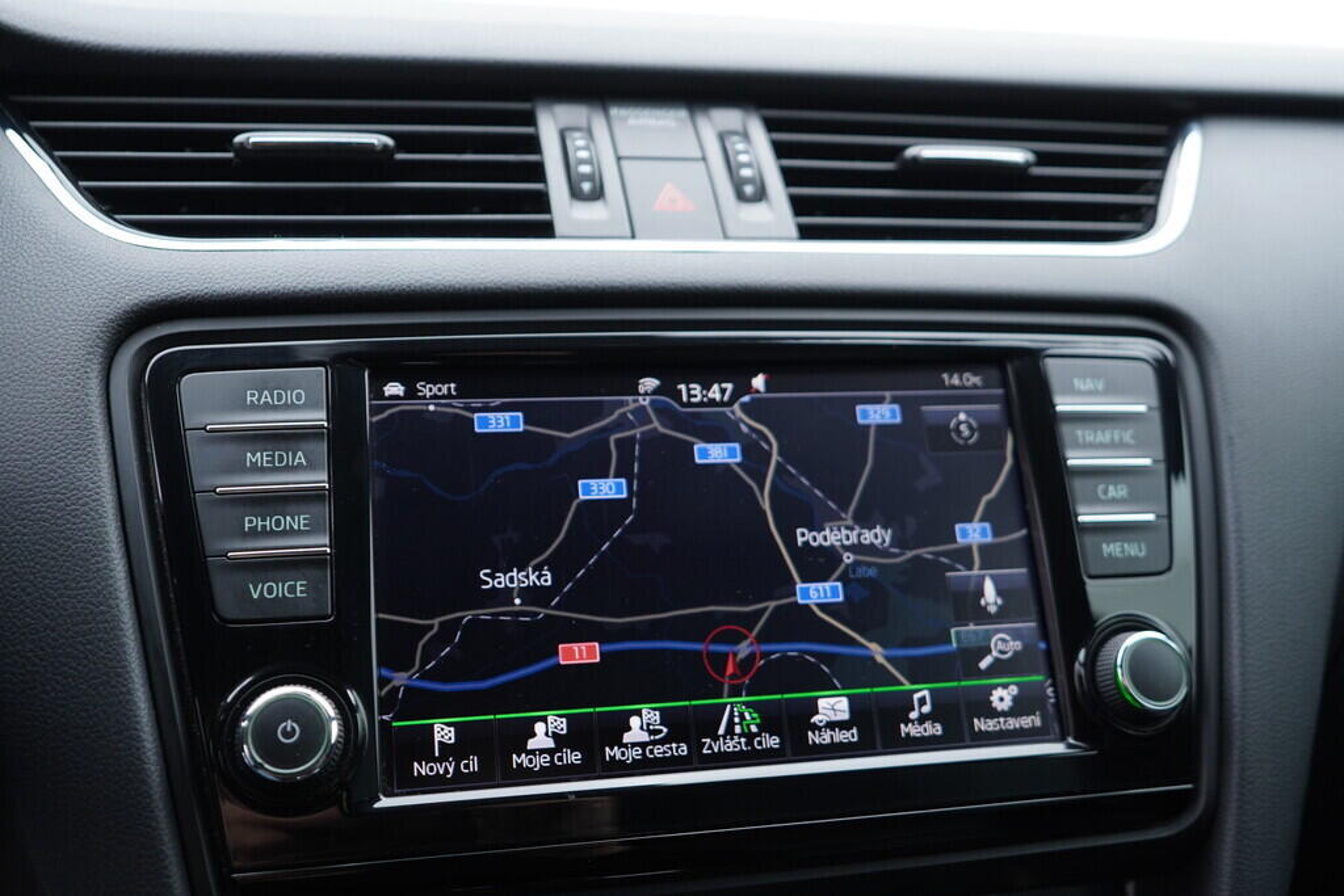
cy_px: 448
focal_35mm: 36
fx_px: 1344
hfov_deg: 53.1
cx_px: 672
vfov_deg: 36.9
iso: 200
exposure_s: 1/40
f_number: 2.8
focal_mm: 24
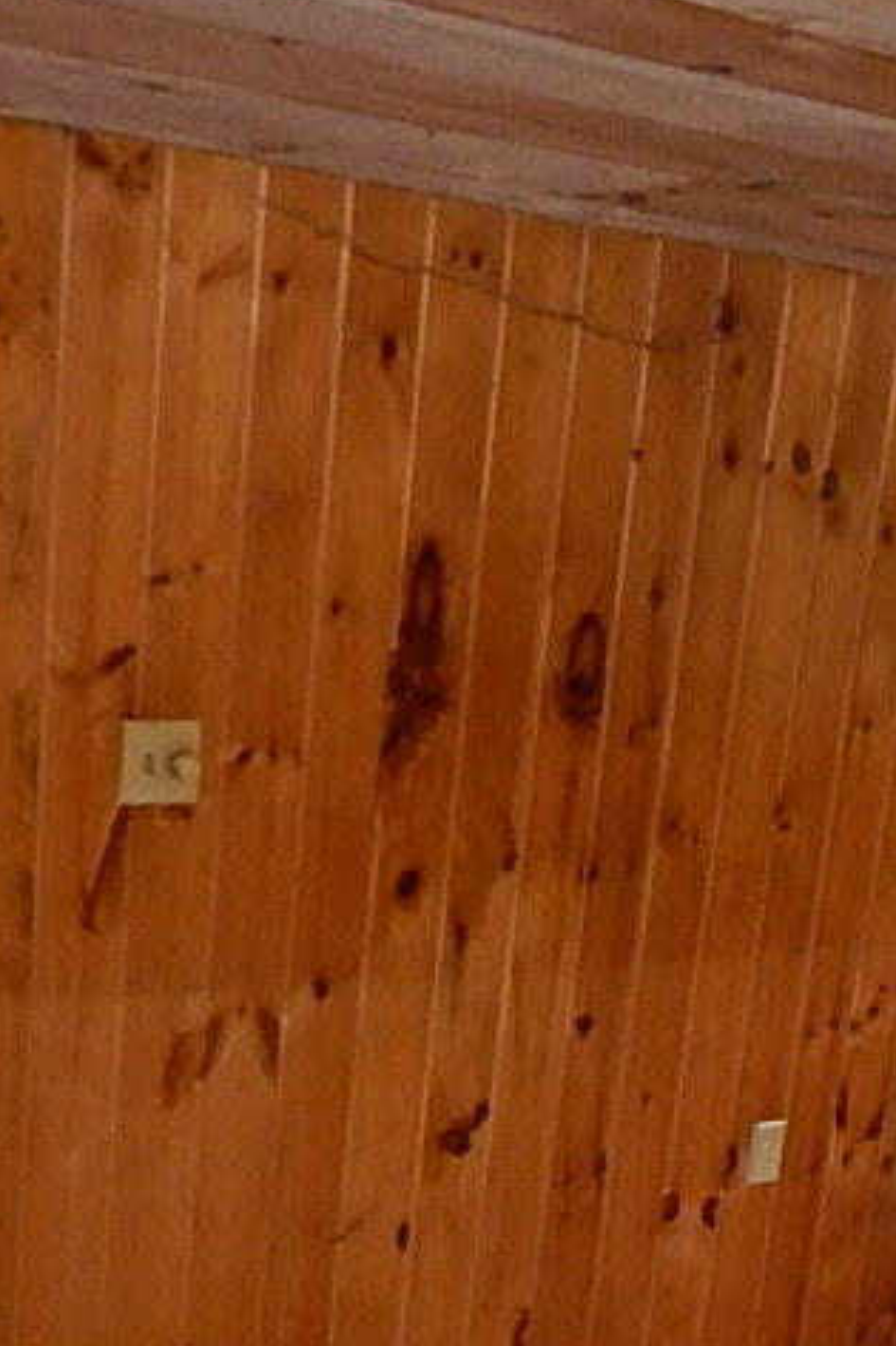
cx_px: 1562
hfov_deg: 14.9
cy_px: 1576
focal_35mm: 81
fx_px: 3026
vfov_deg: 23.2
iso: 400
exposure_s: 1/30
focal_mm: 4
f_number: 3
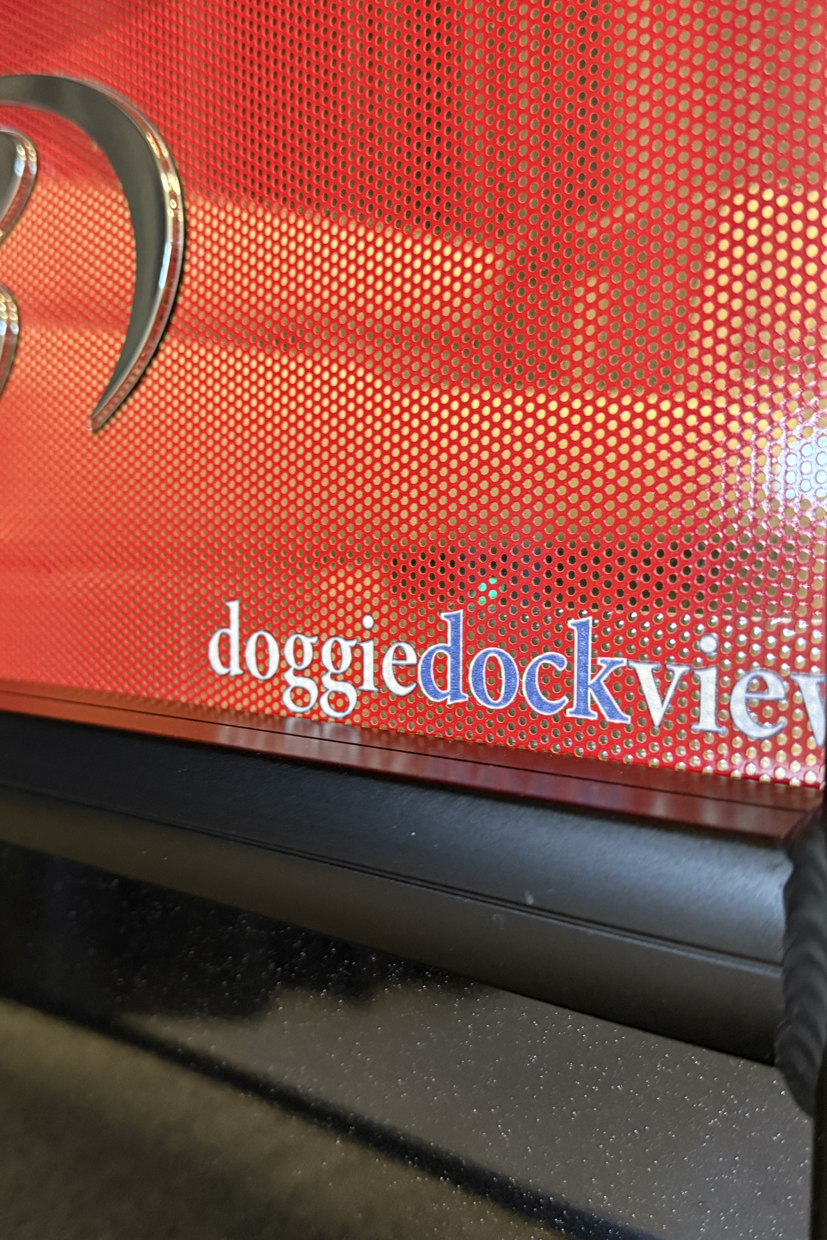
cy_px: 626
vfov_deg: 55.8
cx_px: 298
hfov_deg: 38.6
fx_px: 1171
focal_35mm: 34
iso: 640
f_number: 1.78
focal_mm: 6.76
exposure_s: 1/40
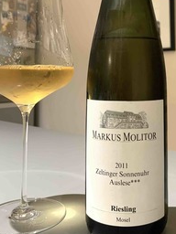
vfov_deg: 41.6
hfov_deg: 32.2
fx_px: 298
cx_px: 132
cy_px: 56
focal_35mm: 44
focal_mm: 4.25
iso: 250
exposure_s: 1/50
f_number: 1.8
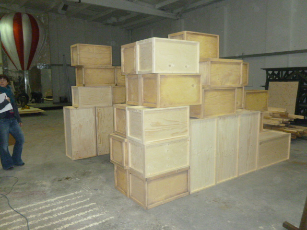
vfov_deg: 49.7
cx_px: 154
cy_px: 115
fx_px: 248
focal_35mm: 28
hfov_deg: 63.4
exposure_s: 1/60
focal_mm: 5
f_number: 3.3
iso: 640
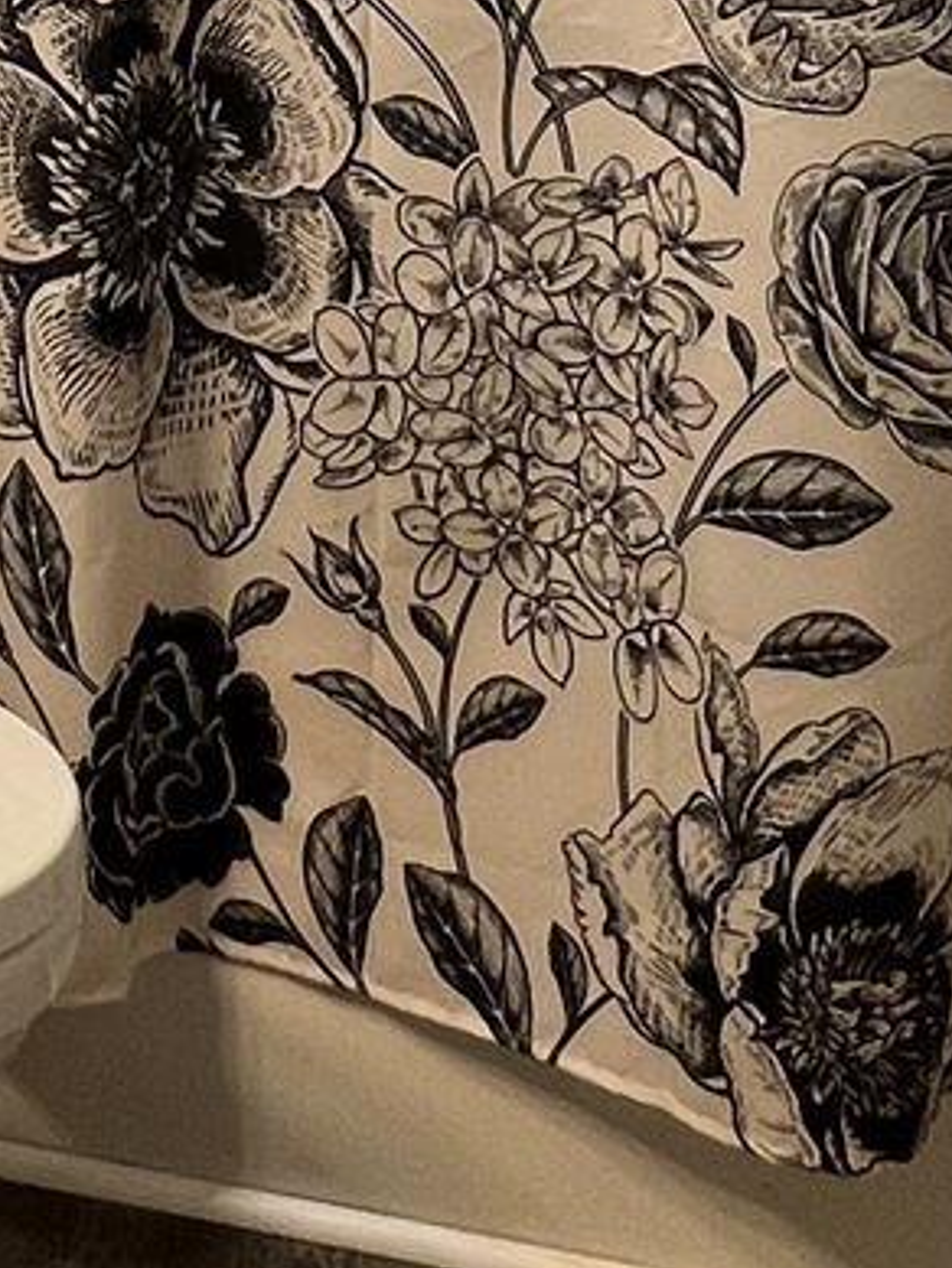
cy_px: -505
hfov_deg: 18.3
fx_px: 2822
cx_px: -160
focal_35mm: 77
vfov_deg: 22.0
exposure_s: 1/120
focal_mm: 1.57
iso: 125
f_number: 1.8
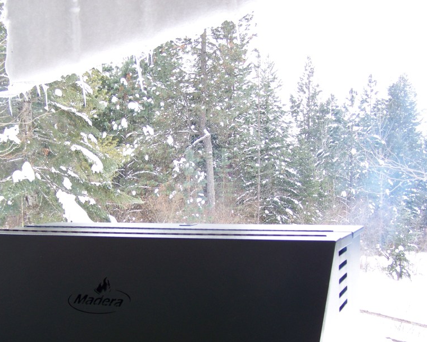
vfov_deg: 30.2
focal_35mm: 50
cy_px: 207
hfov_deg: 37.2
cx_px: 165
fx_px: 632
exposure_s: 1/60
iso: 64
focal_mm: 6.3
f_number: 2.8
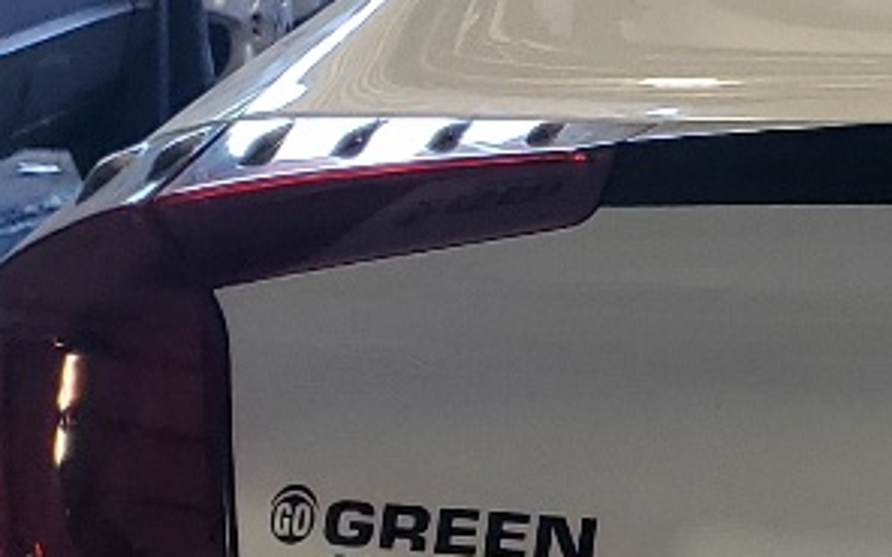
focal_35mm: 149
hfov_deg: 12.3
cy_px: 545
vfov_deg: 8.8
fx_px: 3622
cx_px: 1805
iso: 50
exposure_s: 1/250
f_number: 1.5
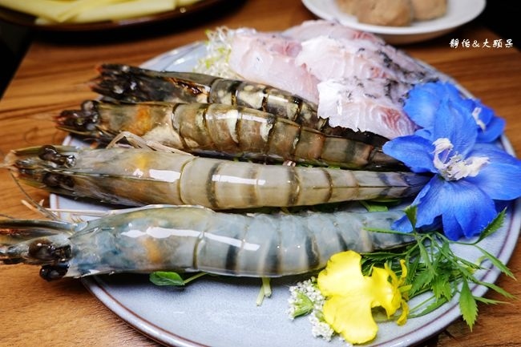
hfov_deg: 73.8
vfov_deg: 53.1
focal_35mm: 24
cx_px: 260
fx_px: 347
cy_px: 174
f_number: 2.8
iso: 125
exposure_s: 1/80
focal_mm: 9
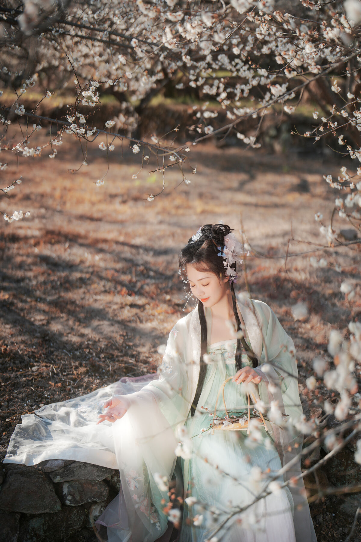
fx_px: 752
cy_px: 271
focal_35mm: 50
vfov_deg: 39.6
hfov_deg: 27.0
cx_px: 180
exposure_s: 1/3200
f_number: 1.2
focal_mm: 50
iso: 100
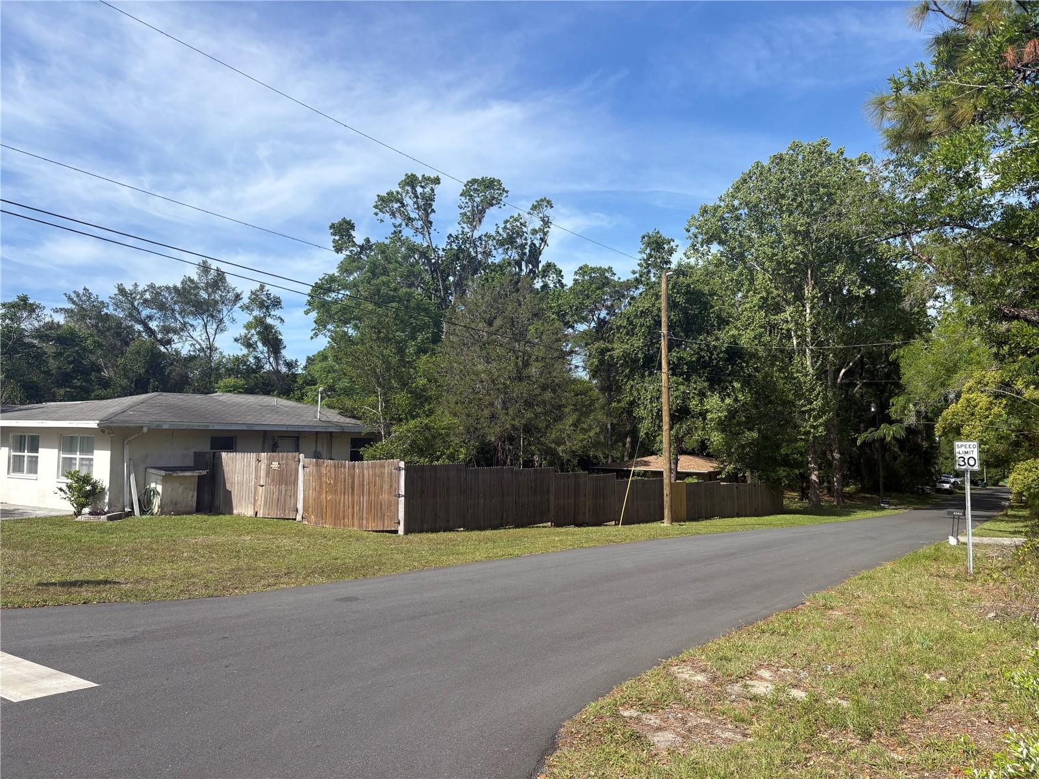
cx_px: 520
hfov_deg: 67.3
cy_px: 390
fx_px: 780
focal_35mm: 26
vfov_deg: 53.1
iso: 50
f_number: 1.6
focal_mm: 5.96
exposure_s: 1/3448
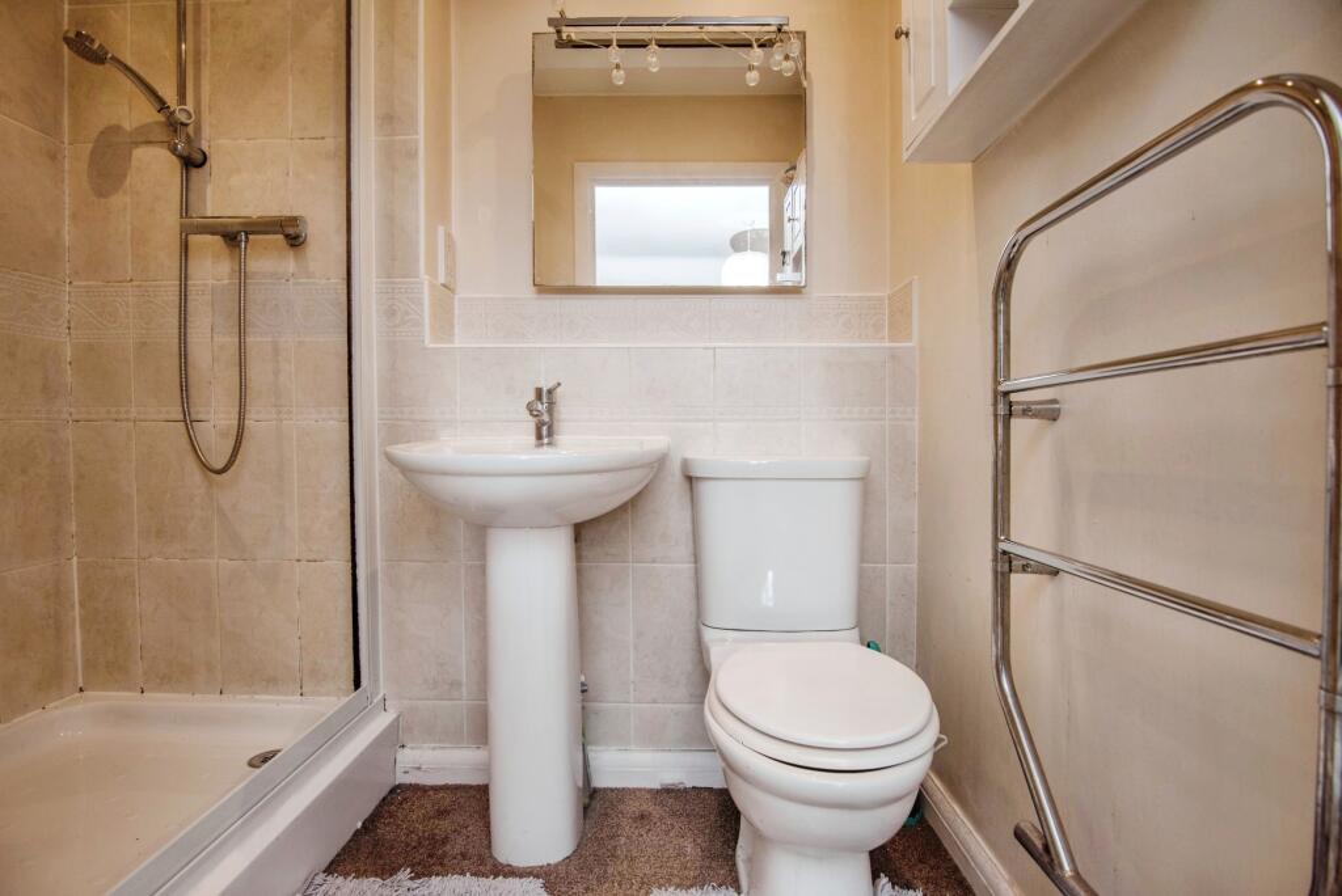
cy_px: 448
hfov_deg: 93.2
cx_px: 671
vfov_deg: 70.5
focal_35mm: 17
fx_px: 634
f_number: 7.1
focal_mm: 17
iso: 400
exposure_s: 1/60
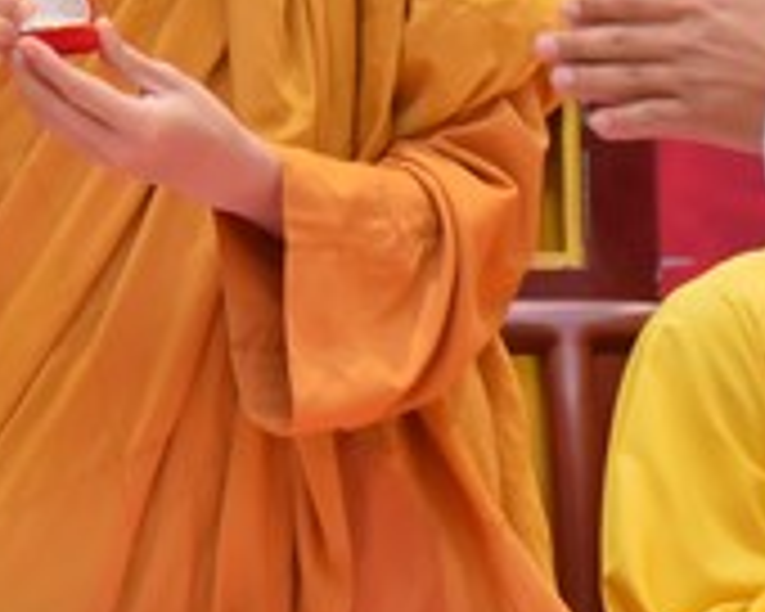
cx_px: 108
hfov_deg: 6.3
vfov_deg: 5.0
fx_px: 6973
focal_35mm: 308
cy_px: -227
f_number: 5
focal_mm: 86
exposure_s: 1/200
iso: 1250
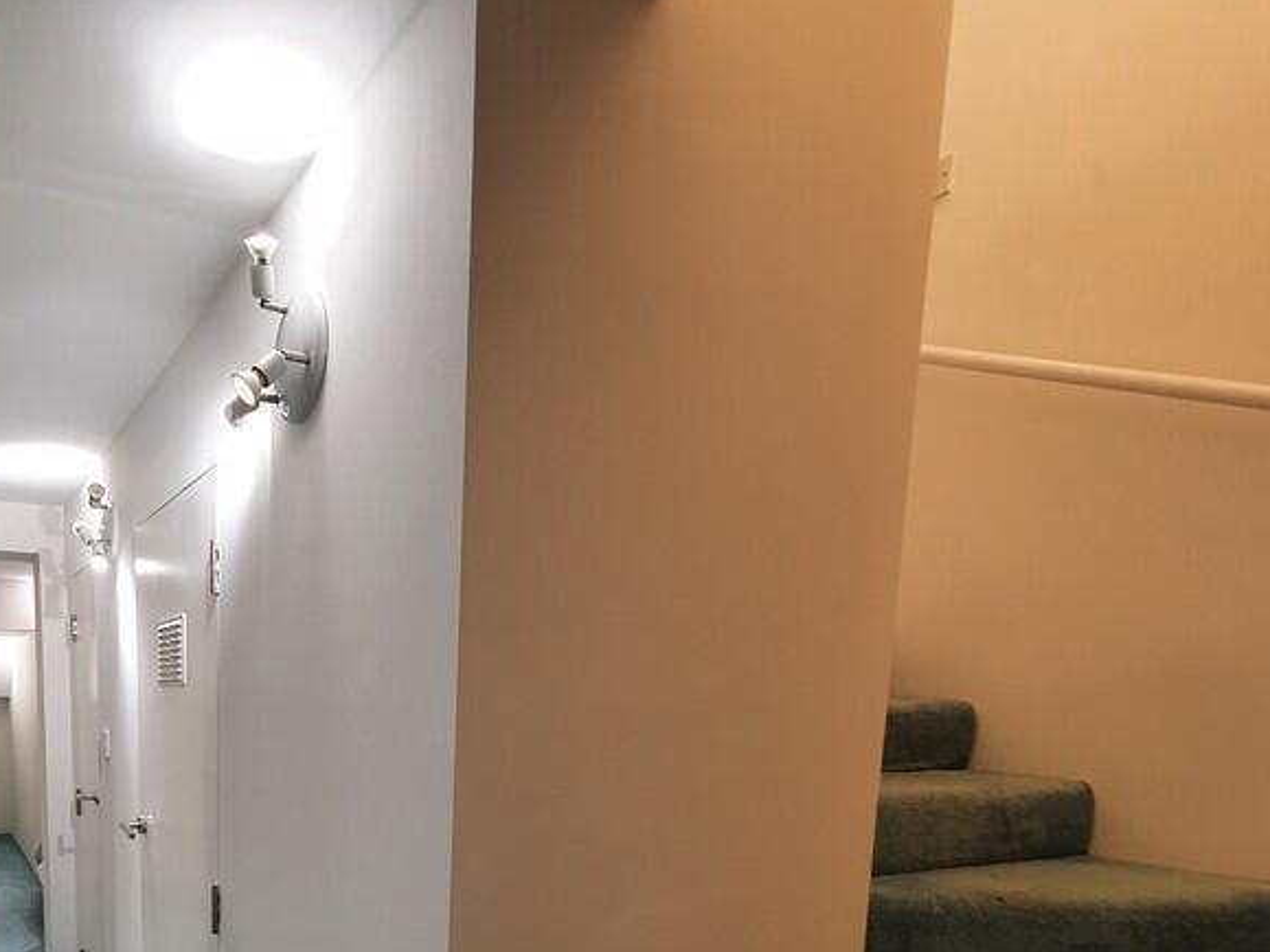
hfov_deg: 69.2
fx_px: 844
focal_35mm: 23
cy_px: 818
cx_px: 322
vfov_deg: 53.1
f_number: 2.2
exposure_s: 1/50
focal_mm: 1.8
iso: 80
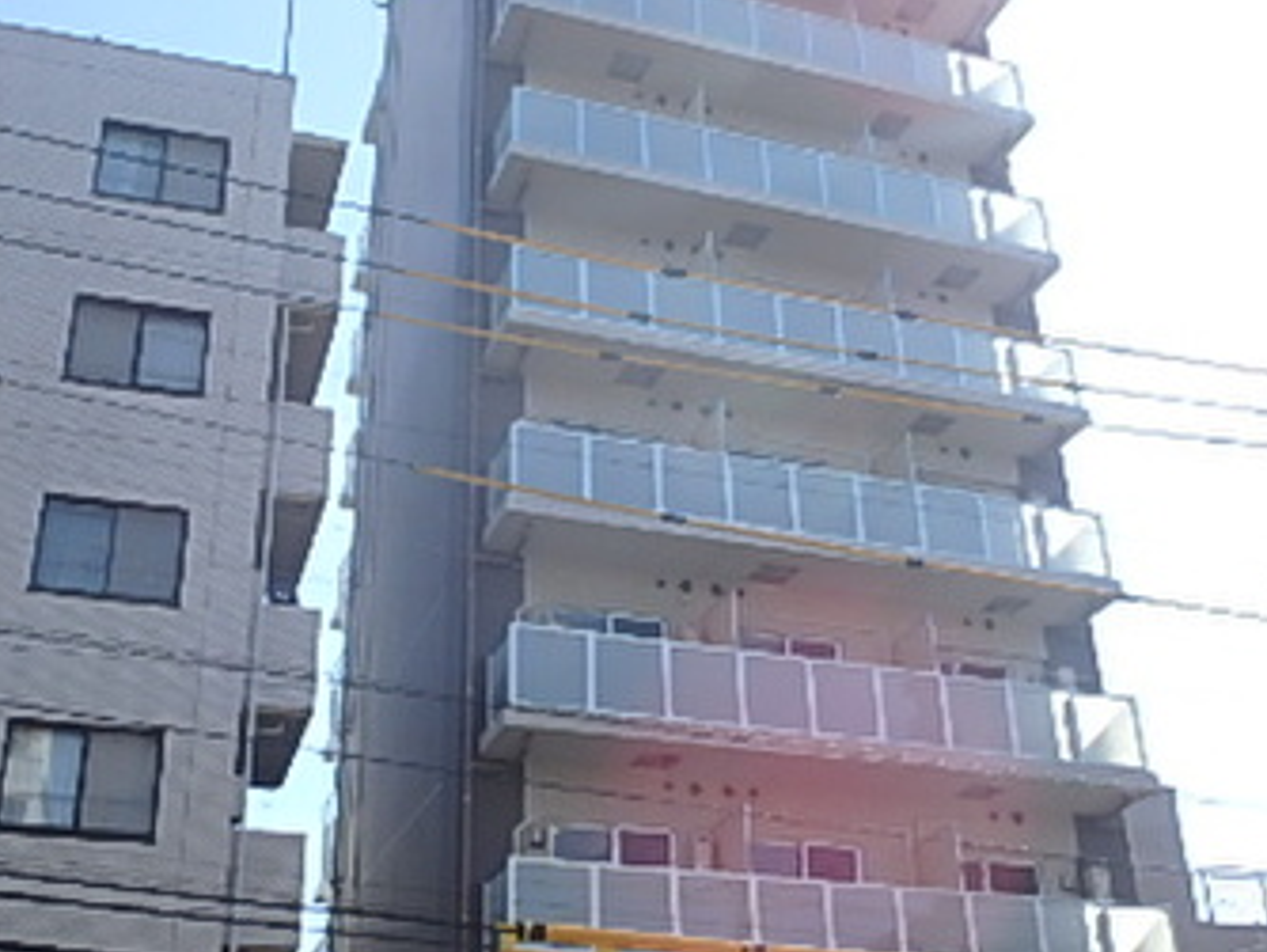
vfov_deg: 32.8
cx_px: 554
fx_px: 1612
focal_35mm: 44
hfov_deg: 42.8
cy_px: 559
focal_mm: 3.7
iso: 125
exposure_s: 1/800
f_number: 3.5
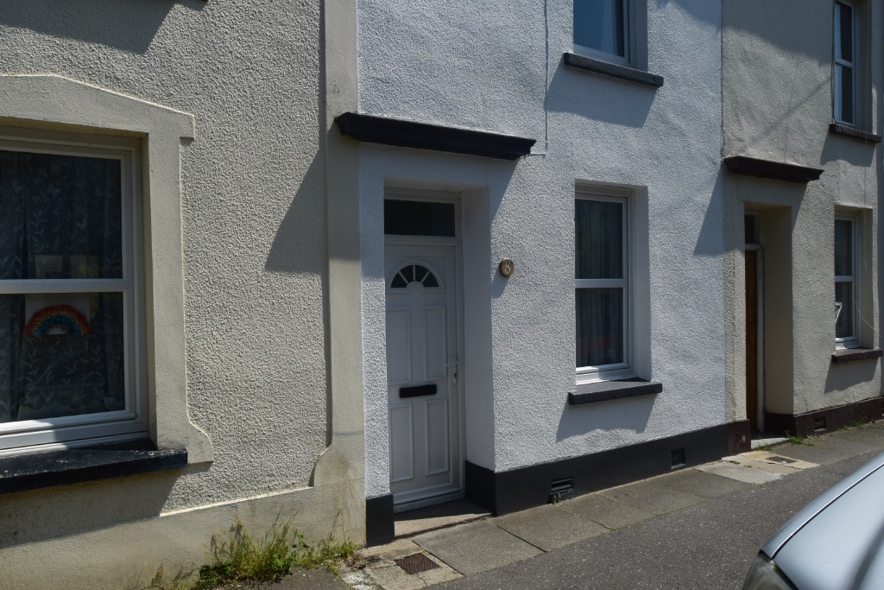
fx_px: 663
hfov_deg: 67.4
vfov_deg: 47.9
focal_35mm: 27
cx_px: 442
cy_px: 295
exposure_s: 1/500
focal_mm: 18
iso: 250
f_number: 11
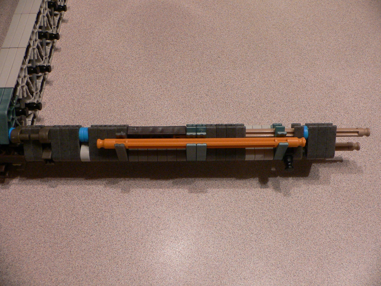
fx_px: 385
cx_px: 190
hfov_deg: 52.6
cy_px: 143
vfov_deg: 40.7
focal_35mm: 35
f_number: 2.8
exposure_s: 1/40
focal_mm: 4.6
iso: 200
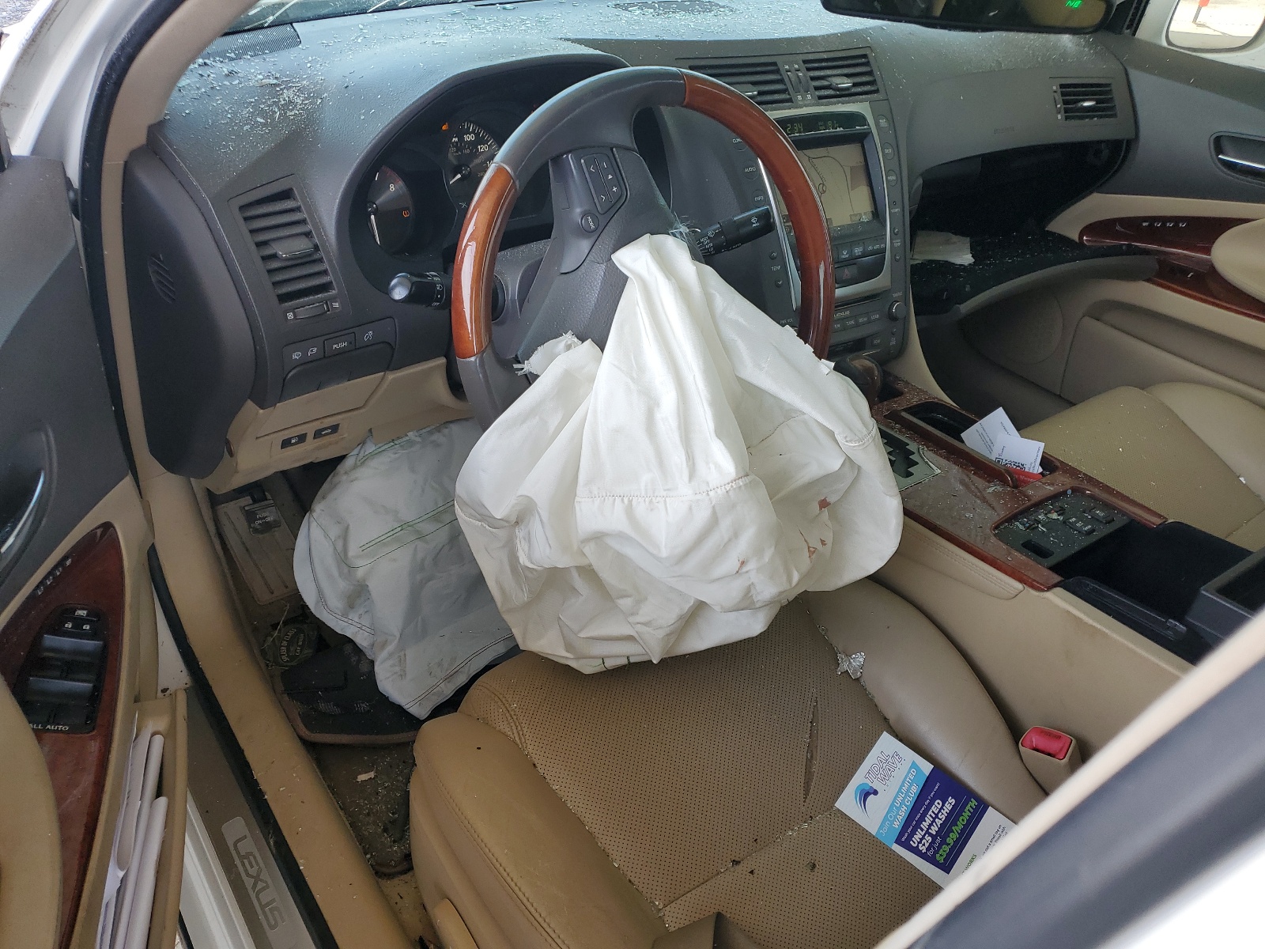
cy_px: 474
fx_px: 950
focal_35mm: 26
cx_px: 632
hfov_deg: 67.3
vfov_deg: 53.1
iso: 50
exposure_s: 1/333
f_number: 1.5
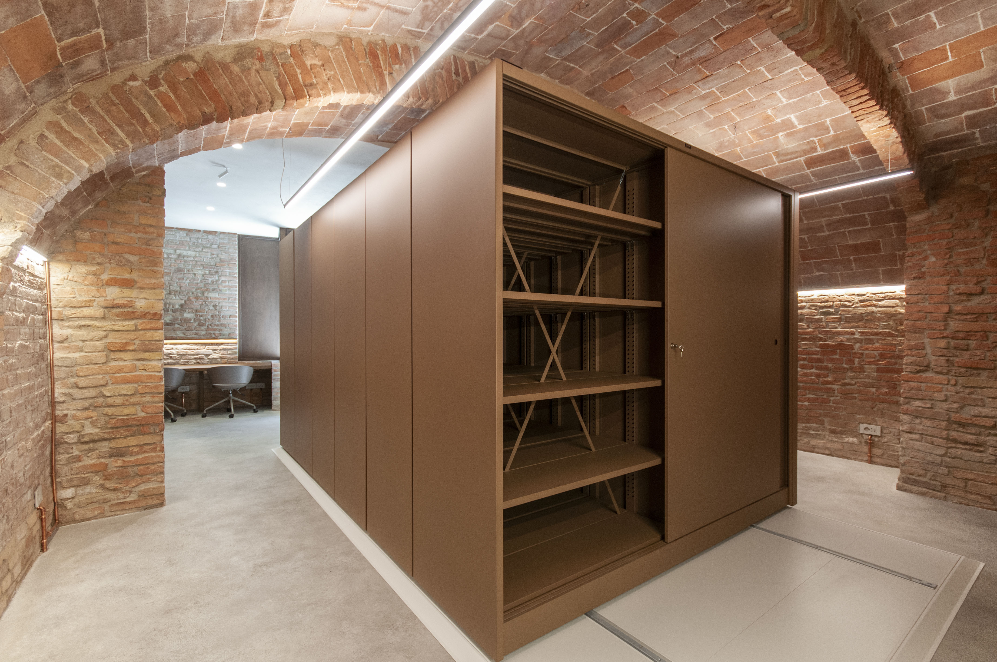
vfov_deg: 77.2
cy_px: 331
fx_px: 415
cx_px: 498
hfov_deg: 100.5
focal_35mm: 15
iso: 500
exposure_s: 1/13
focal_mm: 10
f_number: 5.6
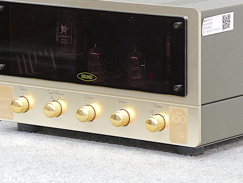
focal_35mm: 236
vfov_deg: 6.3
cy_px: 62
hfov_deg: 8.4
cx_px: 134
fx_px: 1657
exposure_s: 1/3.2
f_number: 5.4
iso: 200
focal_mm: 27.1
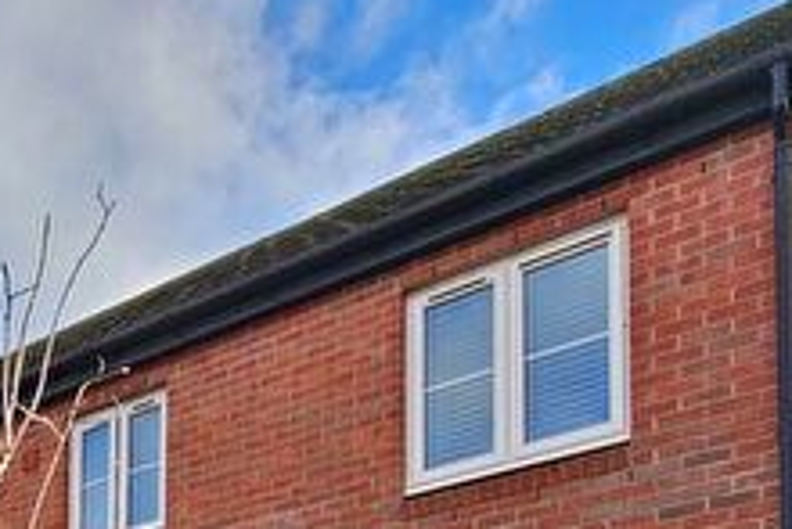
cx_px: 133
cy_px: 847
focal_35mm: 43
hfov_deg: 42.8
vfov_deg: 23.2
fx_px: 947
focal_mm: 2.2
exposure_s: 1/917
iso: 50
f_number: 2.2
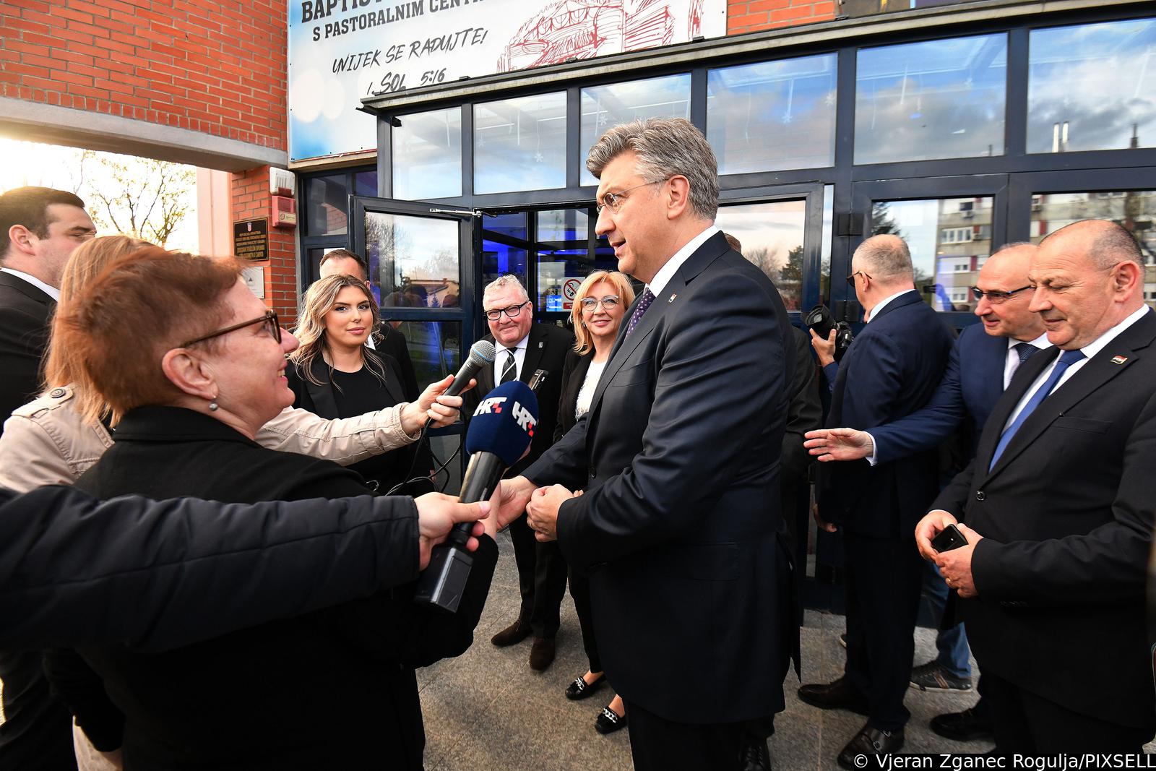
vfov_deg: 73.8
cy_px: 386
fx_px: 514
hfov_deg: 96.7
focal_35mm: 16
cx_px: 578
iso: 1600
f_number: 5
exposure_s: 1/800
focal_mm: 16
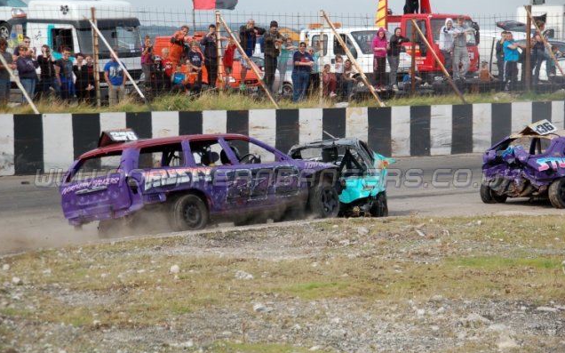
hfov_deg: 17.4
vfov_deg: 10.9
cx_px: 282
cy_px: 181
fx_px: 1847
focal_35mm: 120
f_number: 5.6
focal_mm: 78
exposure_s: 1/1000
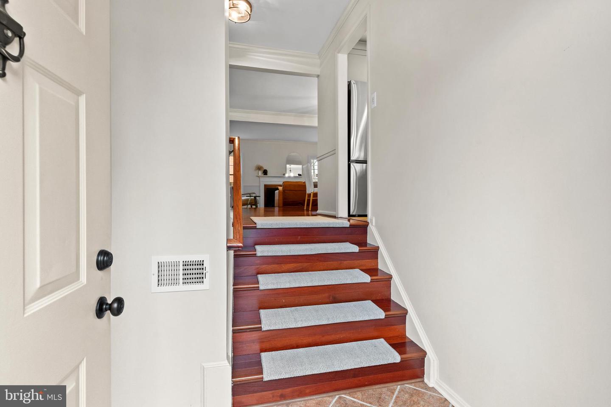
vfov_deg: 70.4
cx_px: 306
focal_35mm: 17
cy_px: 204
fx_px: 289
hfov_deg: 93.3
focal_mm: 17
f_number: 9
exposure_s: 1/5
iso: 800
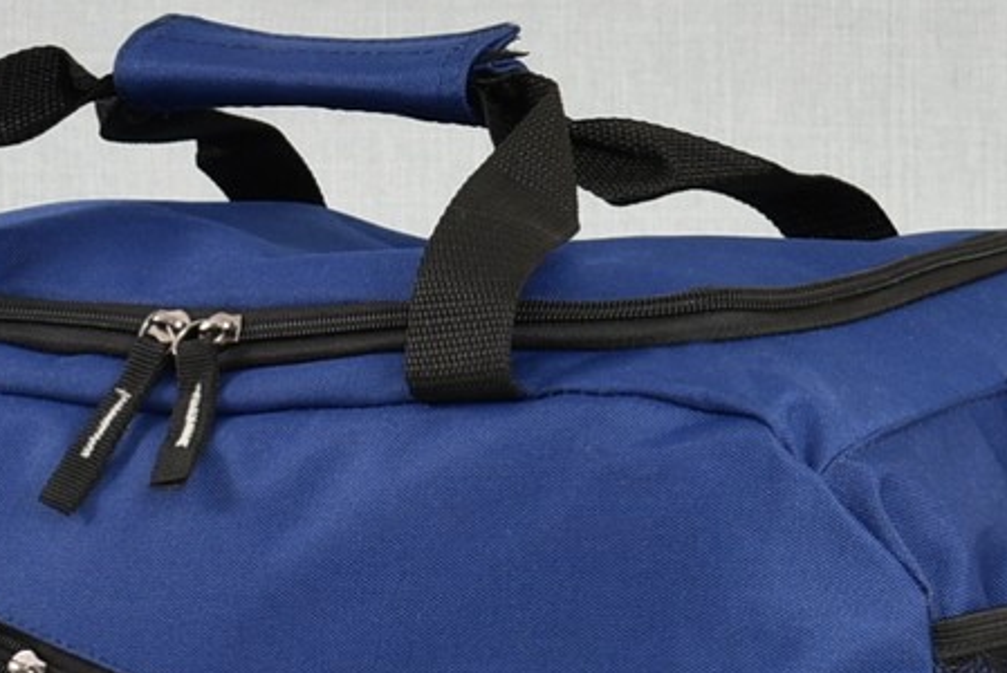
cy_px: 579
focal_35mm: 171
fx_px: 4786
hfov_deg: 12.0
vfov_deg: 8.0
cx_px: 437
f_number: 5
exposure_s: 1/6
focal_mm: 40
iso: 100
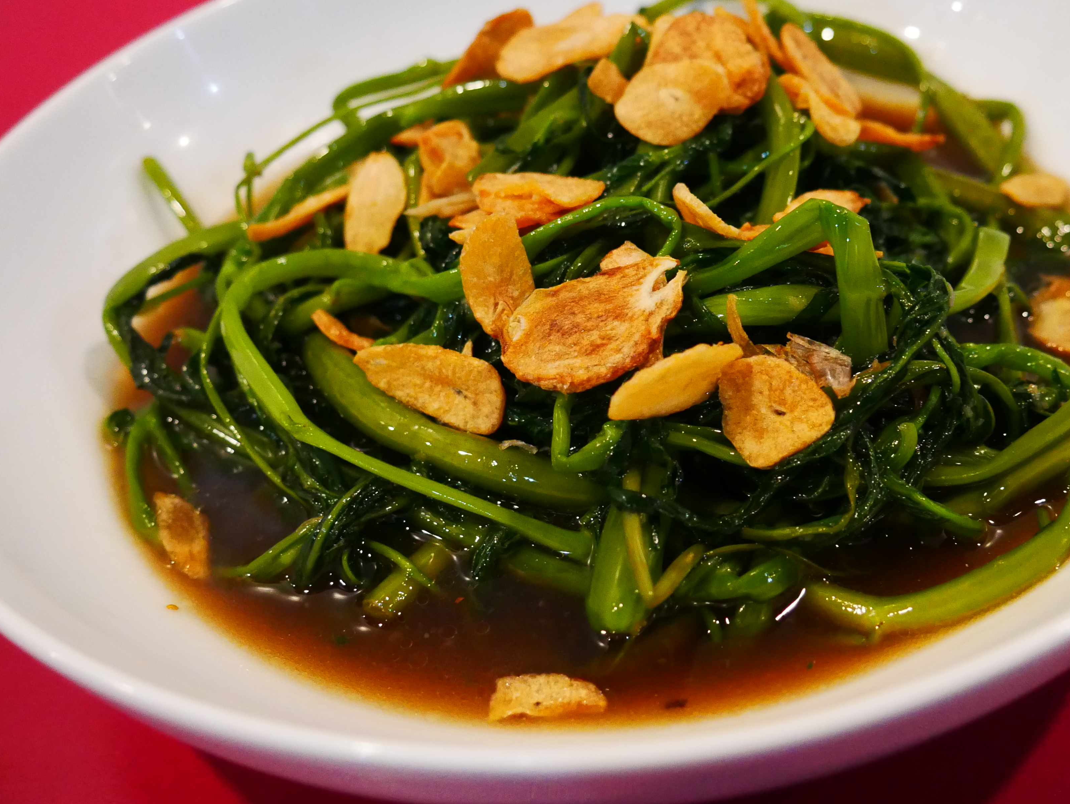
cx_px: 619
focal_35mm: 40
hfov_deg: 46.6
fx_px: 1237
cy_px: 324
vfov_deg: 35.9
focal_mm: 14
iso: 2500
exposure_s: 1/60
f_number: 3.5
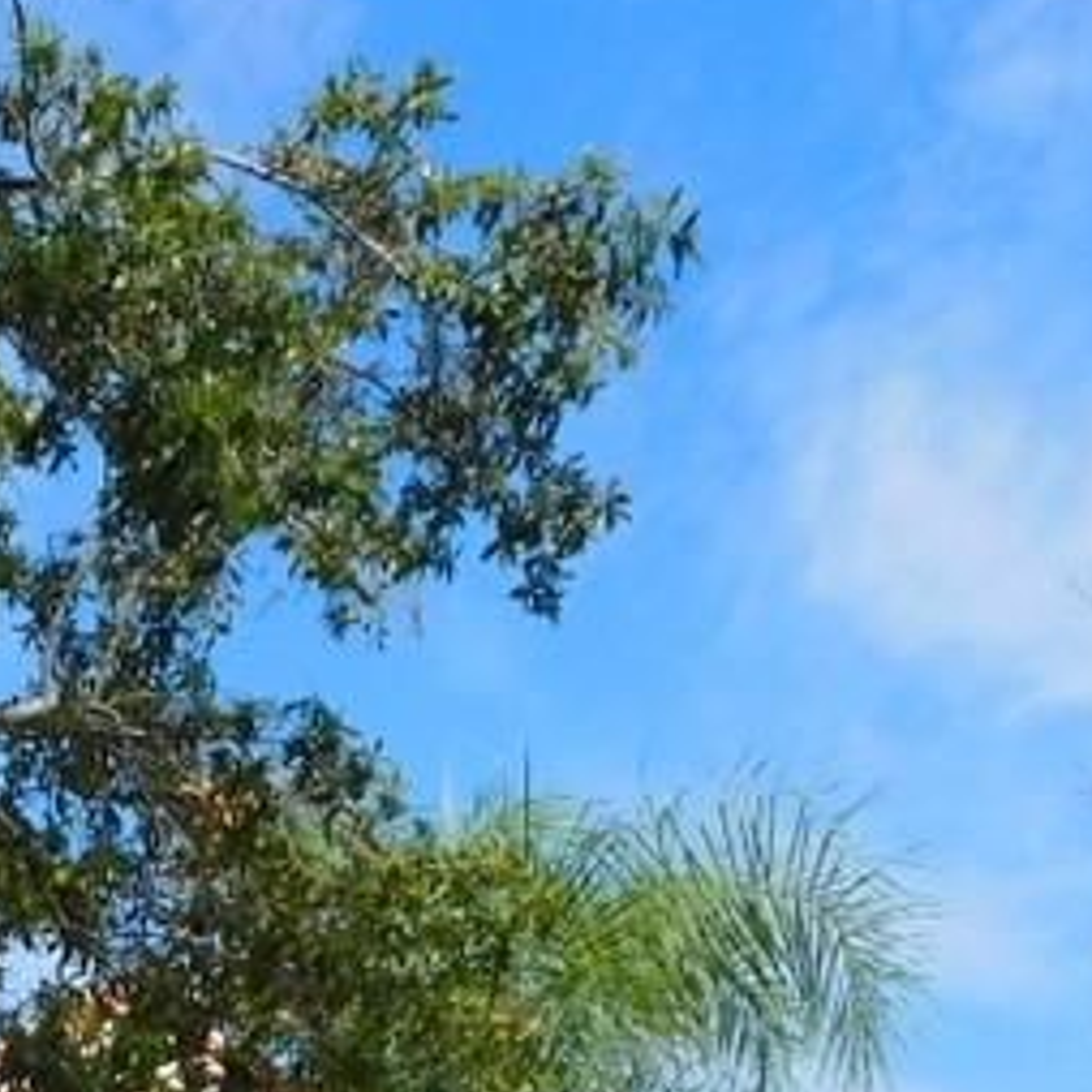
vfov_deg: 19.1
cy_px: 1518
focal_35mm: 82
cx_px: -331
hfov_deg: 19.5
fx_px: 2927
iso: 125
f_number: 6
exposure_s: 1/400
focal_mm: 4
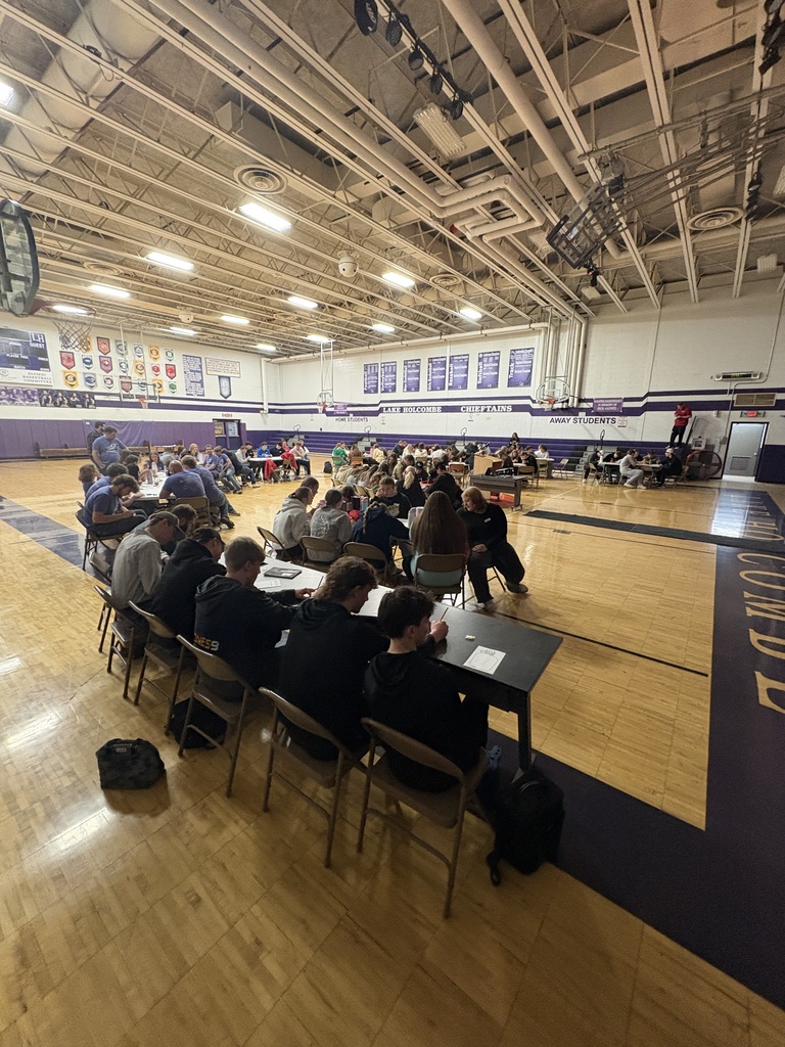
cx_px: 392
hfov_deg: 85.7
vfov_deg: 102.1
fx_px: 423
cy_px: 524
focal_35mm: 14
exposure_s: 1/60
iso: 400
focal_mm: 2.22
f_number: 2.2
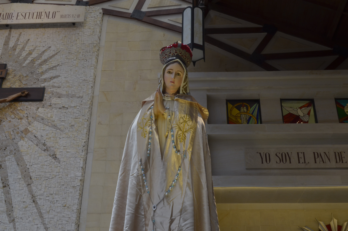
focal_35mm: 48
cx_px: 174
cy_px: 116
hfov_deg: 41.2
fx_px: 463
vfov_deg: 28.0
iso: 500
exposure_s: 1/30
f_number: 14
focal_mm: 32
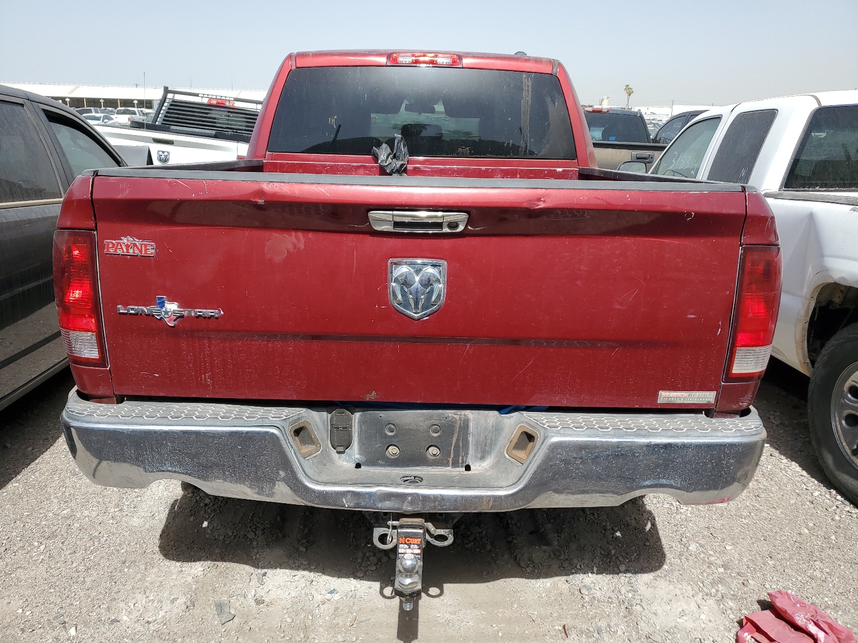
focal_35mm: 26
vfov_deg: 53.1
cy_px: 322
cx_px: 429
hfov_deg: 67.3
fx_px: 644
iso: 50
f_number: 1.5
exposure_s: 1/2500
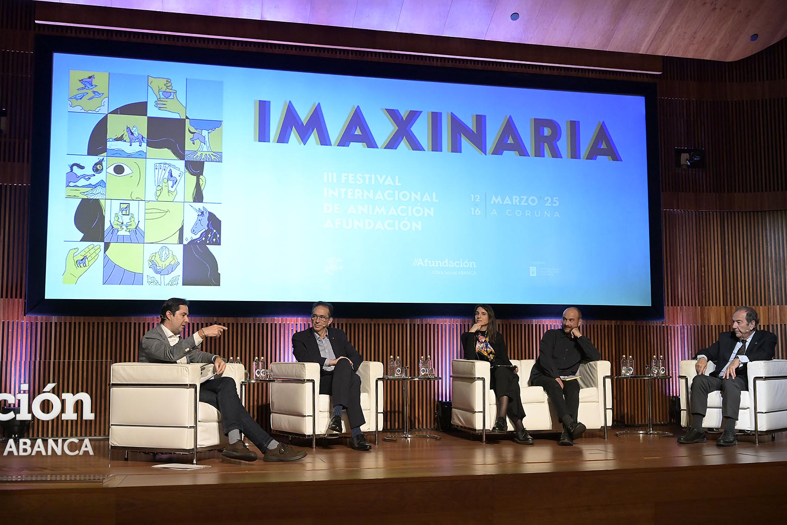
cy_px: 262
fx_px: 896
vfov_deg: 32.6
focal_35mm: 41
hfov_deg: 47.4
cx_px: 394
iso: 6400
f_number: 5.6
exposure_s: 1/320
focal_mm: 41
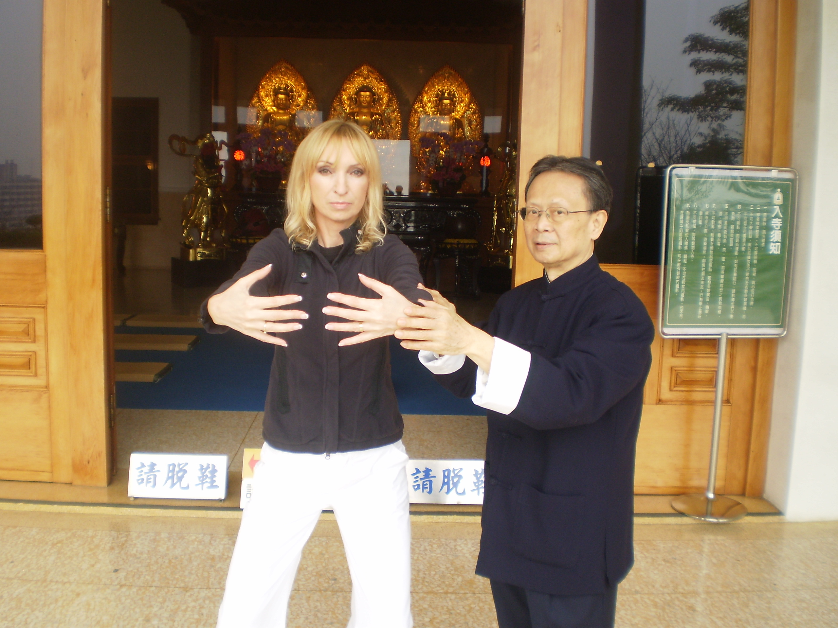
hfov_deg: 51.4
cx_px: 419
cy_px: 314
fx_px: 872
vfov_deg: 39.7
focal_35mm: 36
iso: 100
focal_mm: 6.3
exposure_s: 1/30
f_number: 3.1
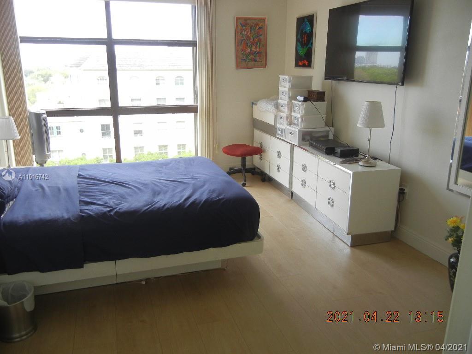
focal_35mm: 30
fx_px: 409
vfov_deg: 46.8
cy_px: 177
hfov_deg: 60.0
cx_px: 236
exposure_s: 1/82.1
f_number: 3.5
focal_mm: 5.4
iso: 160
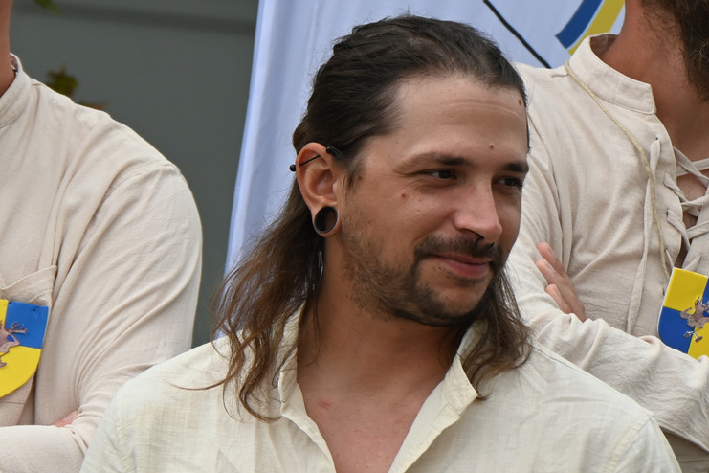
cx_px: 341
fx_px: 12629
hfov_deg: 3.2
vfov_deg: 2.1
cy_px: 147
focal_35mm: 641
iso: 250
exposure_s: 1/500
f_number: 5.6
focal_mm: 165
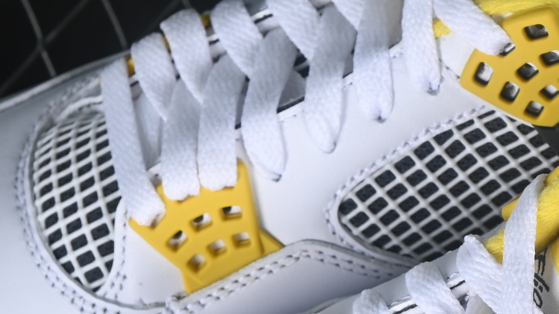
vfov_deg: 4.8
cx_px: 470
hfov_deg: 8.4
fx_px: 3779
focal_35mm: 255
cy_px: 316
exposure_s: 1/100
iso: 160
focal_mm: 50
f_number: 7.1
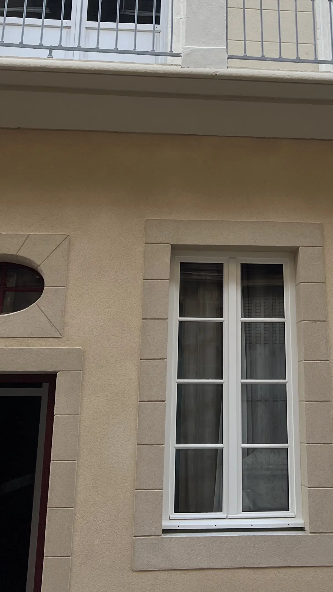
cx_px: 236
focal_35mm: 53
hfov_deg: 22.5
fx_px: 832
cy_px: 91
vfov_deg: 37.3
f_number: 1.5
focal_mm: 5.7
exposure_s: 1/797
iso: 50
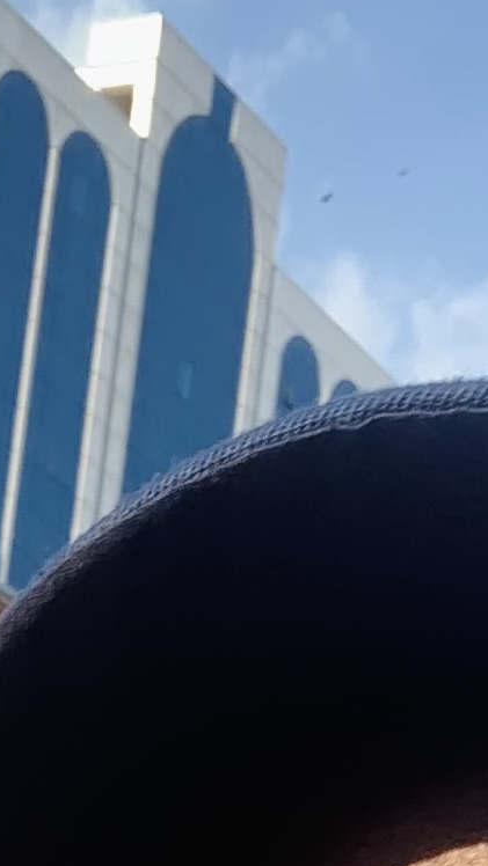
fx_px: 3311
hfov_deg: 8.4
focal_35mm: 144
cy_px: 1223
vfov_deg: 14.1
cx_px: 183
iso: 16
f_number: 2.2
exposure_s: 1/279
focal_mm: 2.87
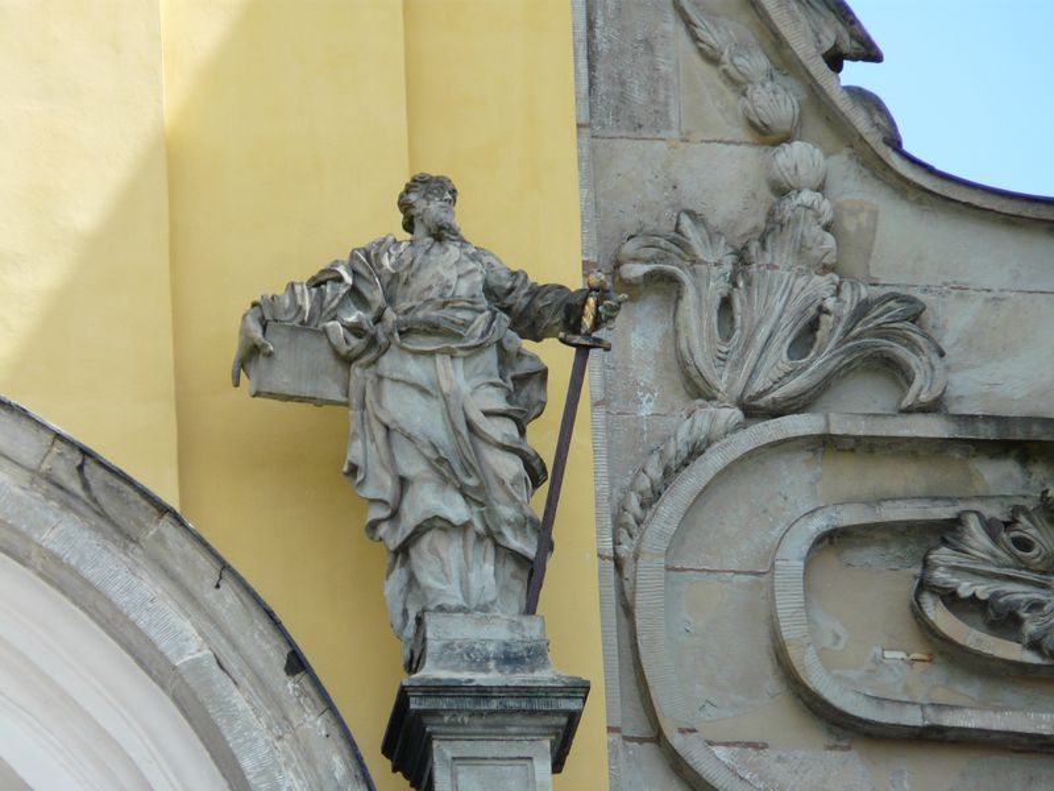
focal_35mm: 504
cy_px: 396
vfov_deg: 3.0
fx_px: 15346
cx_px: 527
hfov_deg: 3.9
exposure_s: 1/250
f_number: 5.6
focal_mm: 82.8
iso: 100
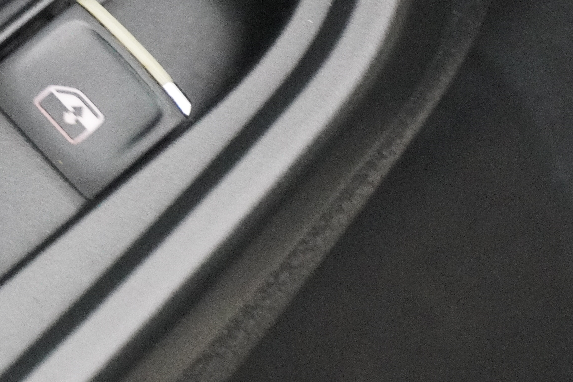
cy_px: 182
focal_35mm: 197
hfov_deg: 10.3
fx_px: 3136
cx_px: -141
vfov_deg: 7.0
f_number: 6.3
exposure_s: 1/80
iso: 6400
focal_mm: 50
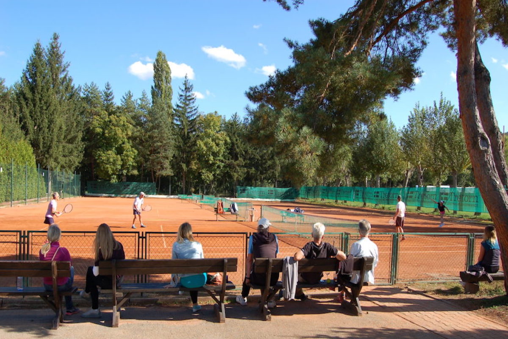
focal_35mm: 27
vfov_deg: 47.9
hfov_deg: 67.4
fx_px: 381
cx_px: 254
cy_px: 170
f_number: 8
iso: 200
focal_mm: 18
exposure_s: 1/250
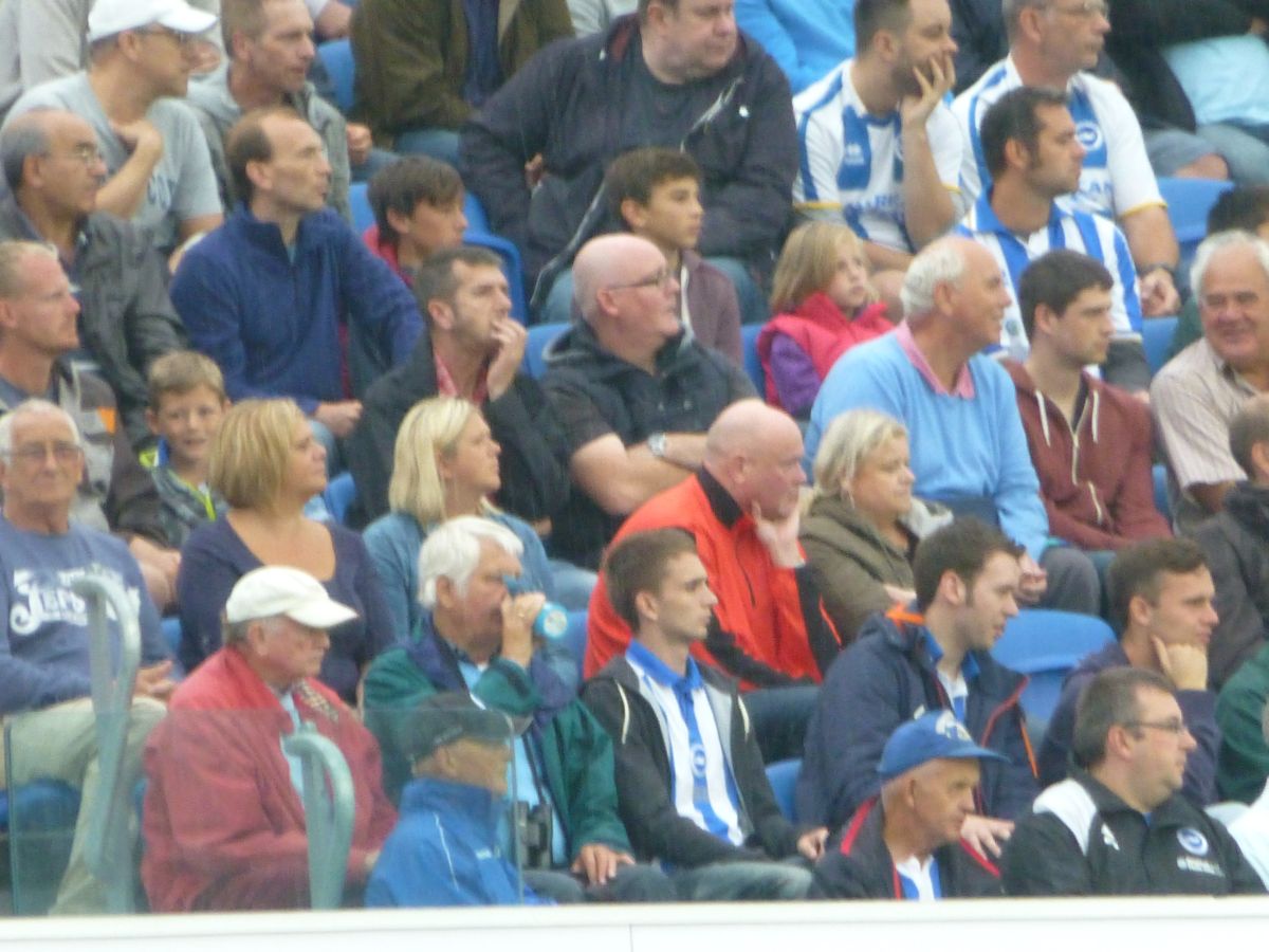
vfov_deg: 1.5
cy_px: 476
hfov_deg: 2.1
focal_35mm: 960
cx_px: 634
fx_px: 35193
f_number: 6.4
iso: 400
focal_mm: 86
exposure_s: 1/40
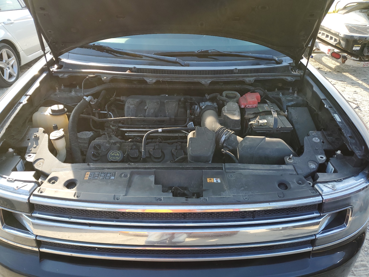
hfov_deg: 67.3
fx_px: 277
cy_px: 138
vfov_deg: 53.1
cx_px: 184
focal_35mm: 26
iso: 50
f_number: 1.5
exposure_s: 1/417
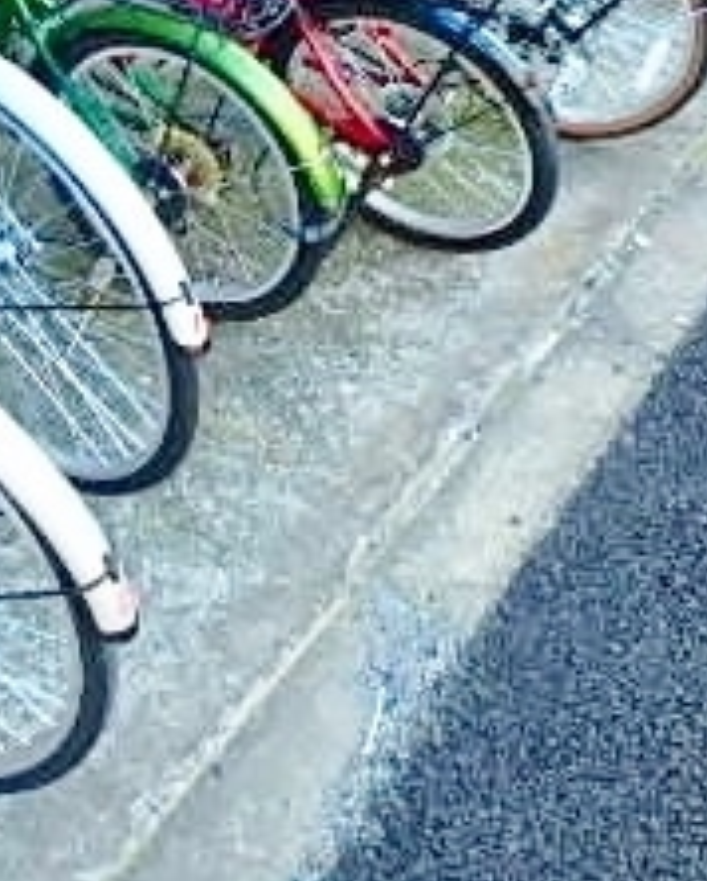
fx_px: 1541
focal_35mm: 59
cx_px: 290
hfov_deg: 25.8
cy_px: -67
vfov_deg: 29.1
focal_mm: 3.7
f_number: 3.5
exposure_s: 1/80
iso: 125
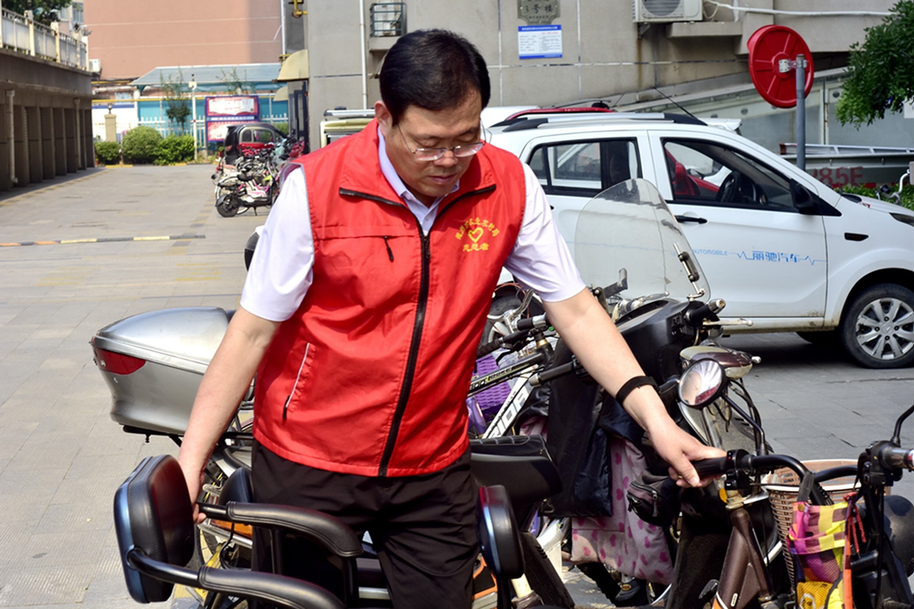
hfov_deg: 27.0
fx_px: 1903
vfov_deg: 18.2
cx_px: 457
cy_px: 304
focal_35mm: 75
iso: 100
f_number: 8
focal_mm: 50
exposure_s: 1/250
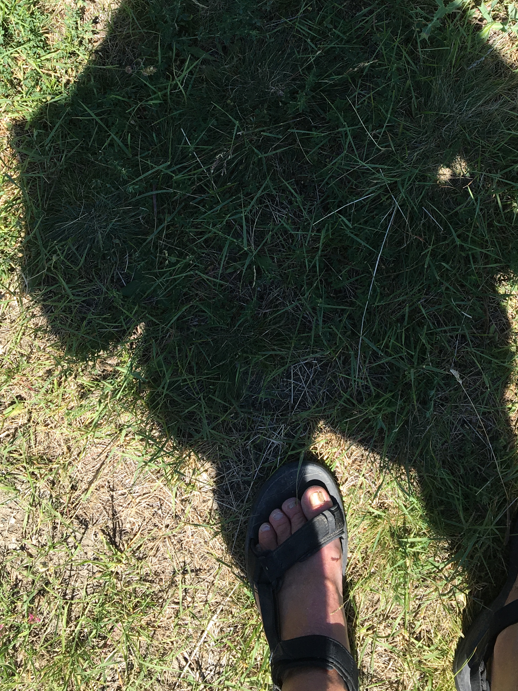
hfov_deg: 30.8
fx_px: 938
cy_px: 175
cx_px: 323
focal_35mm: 47
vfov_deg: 39.4
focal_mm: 4.15
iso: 25
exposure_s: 1/712
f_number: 2.2
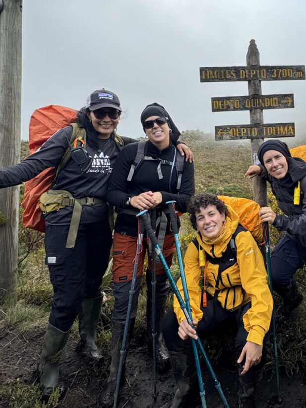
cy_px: 153
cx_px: 269
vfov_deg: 66.3
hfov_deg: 48.2
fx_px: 307
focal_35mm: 26
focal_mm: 2.22
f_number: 2.2
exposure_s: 1/600
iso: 40
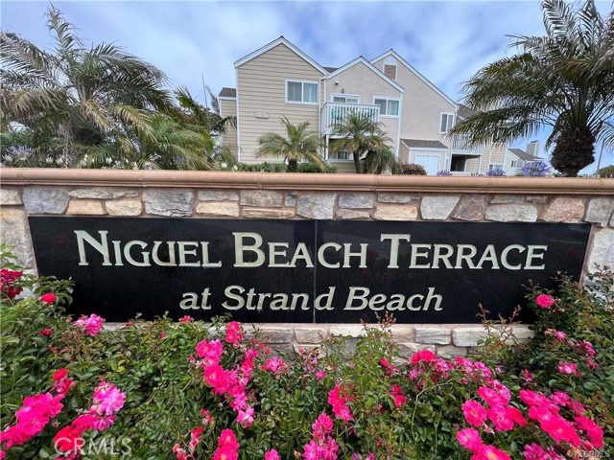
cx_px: 307
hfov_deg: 106.2
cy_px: 230
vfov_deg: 89.9
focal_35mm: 13
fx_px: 231
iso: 32
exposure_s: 1/779
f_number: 1.8
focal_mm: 1.57
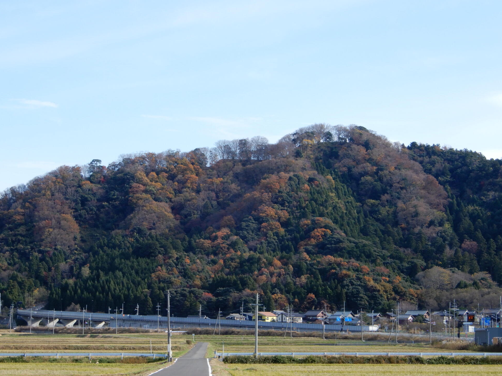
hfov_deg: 19.6
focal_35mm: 100
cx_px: 227
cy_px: 212
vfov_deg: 14.8
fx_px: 1450
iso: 80
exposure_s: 1/320
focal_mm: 15.2
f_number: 5
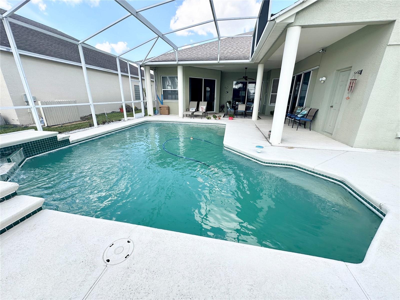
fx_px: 162
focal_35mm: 14
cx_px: 200
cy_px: 150
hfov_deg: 102.1
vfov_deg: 85.7
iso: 40
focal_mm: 2.22
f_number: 2.2
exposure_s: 1/390
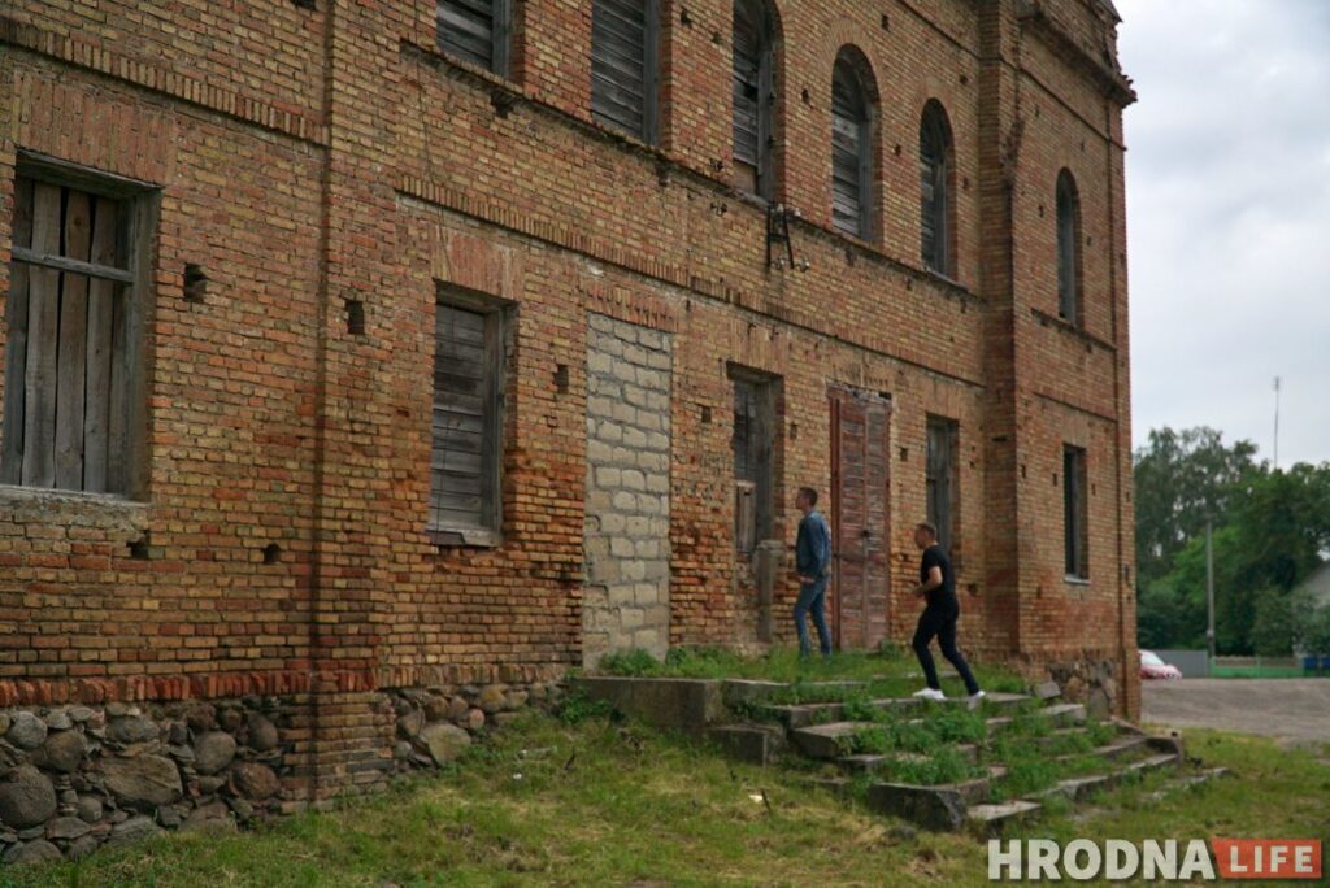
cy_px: 444
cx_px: 665
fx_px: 1479
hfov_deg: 48.4
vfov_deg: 33.4
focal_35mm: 40
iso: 200
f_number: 4
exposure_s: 1/125
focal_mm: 27
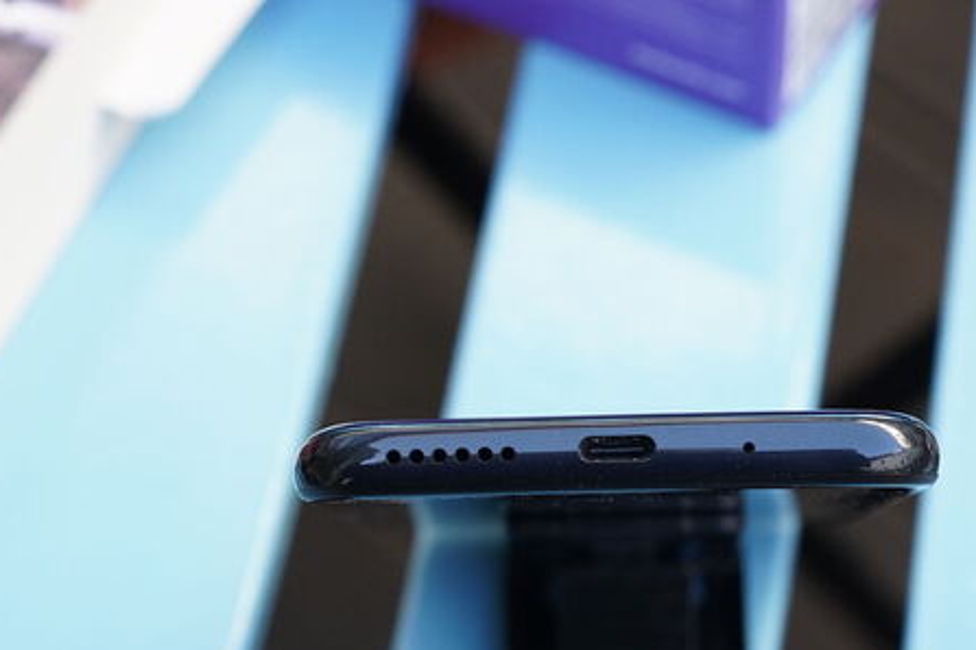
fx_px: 3199
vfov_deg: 11.6
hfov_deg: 17.3
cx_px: 598
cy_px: 436
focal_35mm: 118
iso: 2000
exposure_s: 1/250
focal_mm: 55
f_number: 5.6
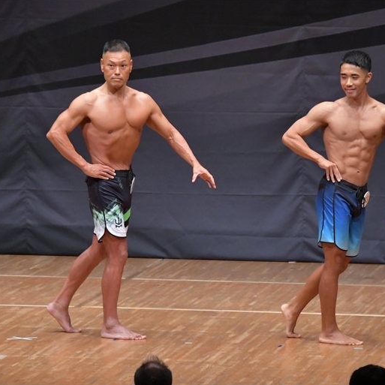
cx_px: 203
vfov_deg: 5.7
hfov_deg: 5.7
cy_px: 193
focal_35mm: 308
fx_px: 3876
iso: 6400
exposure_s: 1/400
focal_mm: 160
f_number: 5.6
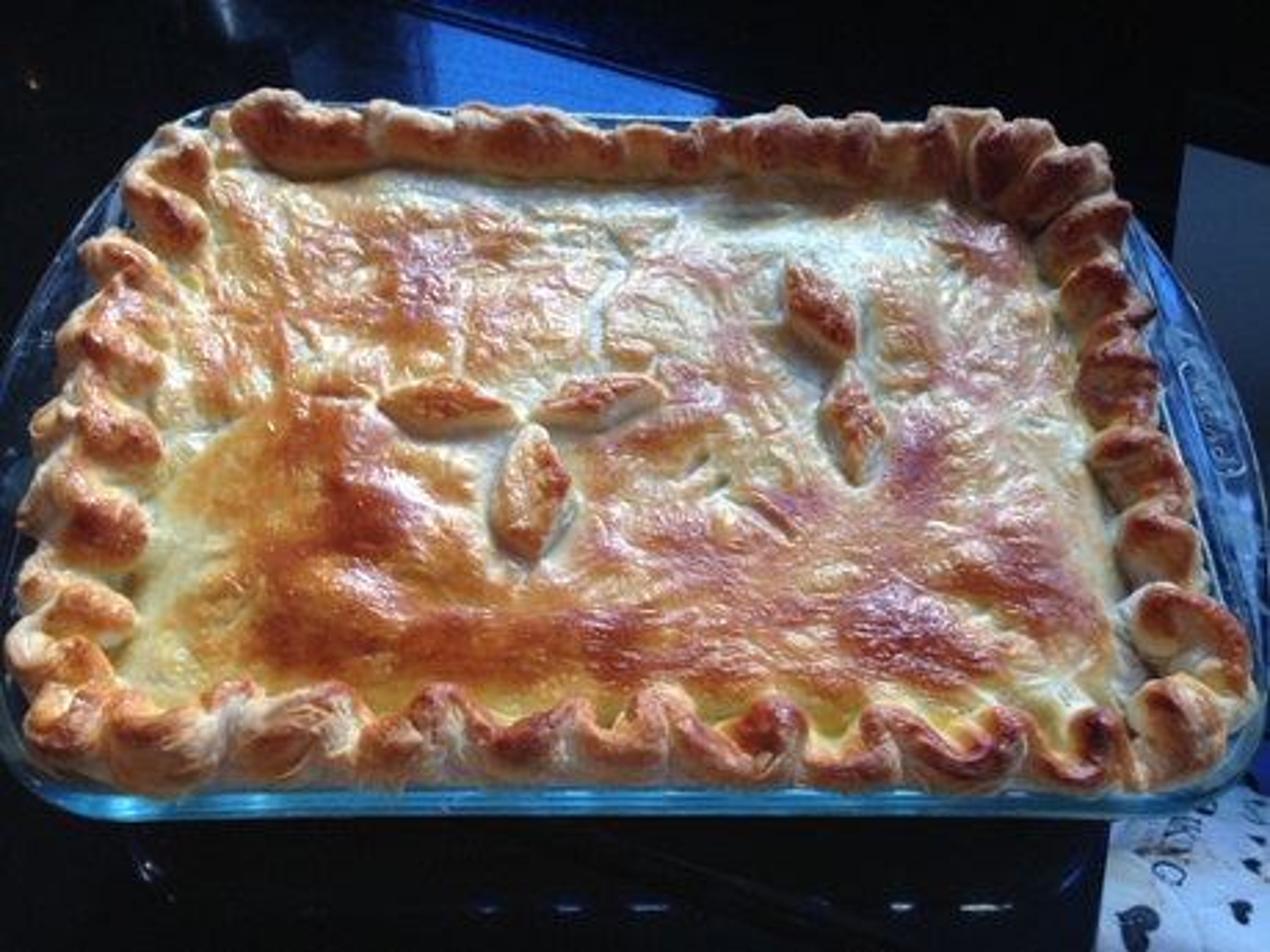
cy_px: 476
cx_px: 635
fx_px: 1211
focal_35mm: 33
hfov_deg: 55.4
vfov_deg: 42.9
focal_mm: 4.12
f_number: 2.4
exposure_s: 1/60
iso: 64
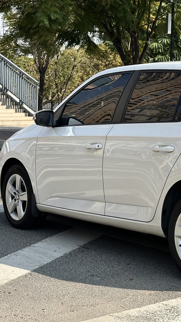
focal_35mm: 70
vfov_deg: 30.2
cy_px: 161
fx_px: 597
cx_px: 201
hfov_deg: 16.7
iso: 64
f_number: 1.78
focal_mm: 6.86
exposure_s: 1/3876
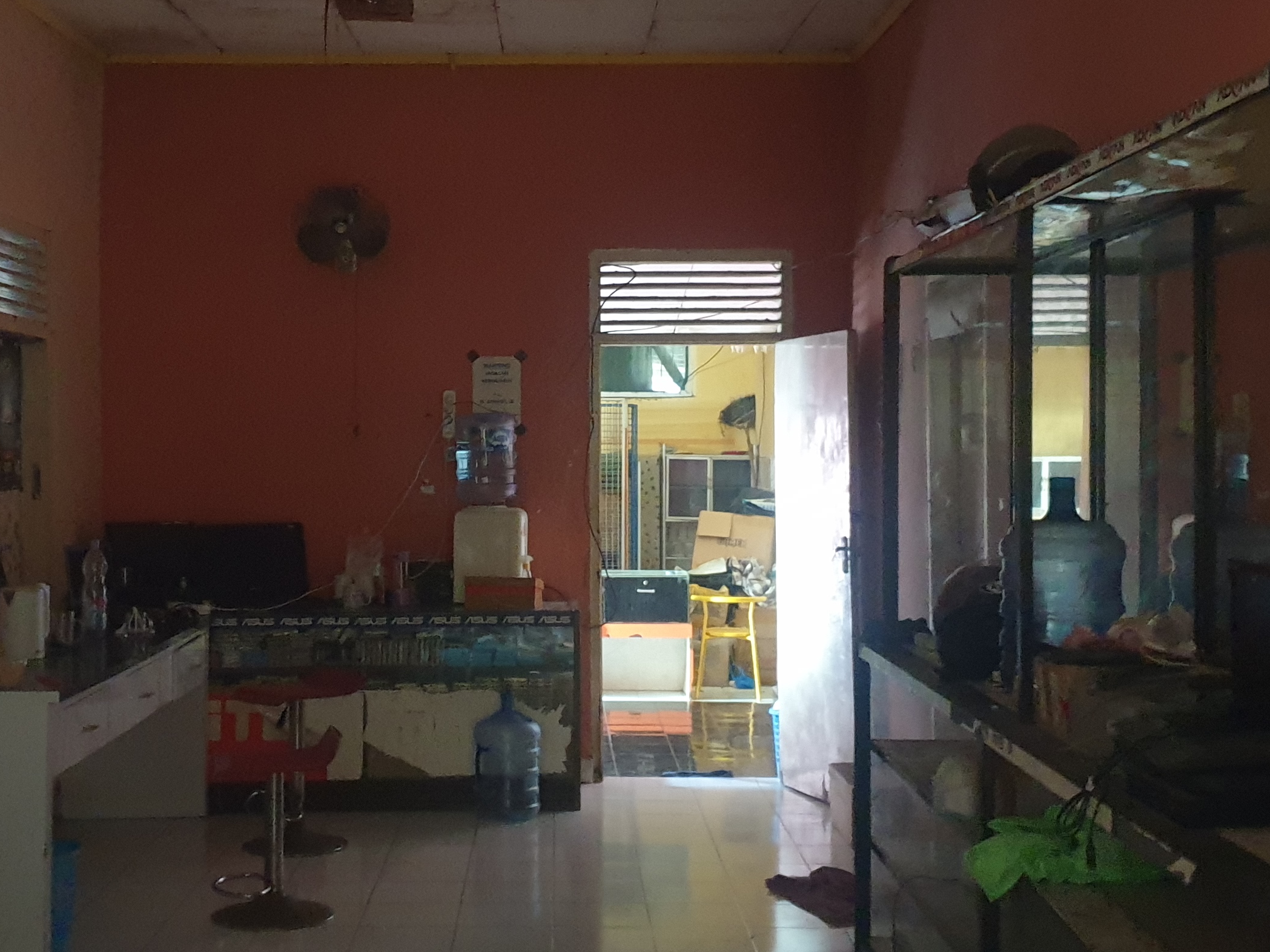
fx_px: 1834
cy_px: 397
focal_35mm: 50
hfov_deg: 38.2
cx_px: 575
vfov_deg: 29.1
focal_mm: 4.3
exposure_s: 1/10
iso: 500
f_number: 1.5
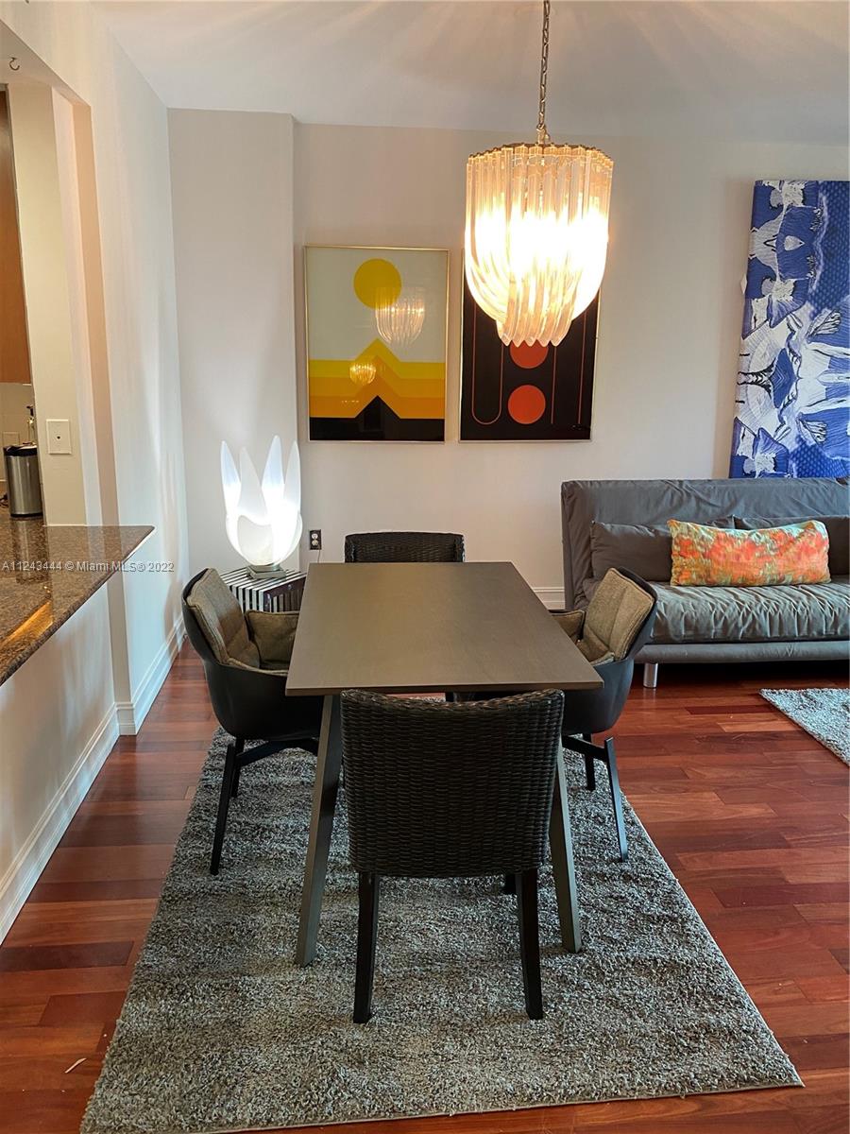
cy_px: 567
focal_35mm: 26
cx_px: 425
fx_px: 851
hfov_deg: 53.1
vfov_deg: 67.3
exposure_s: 1/60
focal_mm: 4.25
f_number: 1.8
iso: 160
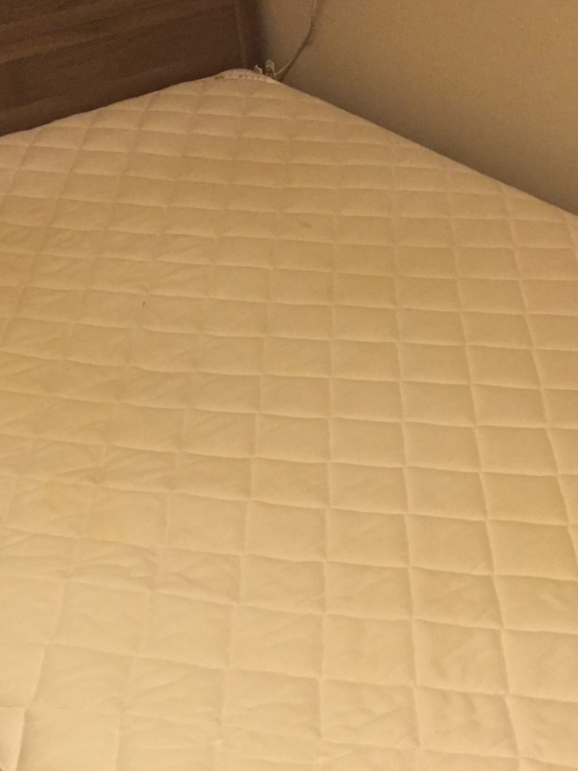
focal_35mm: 48
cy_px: 629
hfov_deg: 30.2
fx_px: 1069
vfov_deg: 38.0
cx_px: 229
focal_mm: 4.15
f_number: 2.2
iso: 250
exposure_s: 1/30
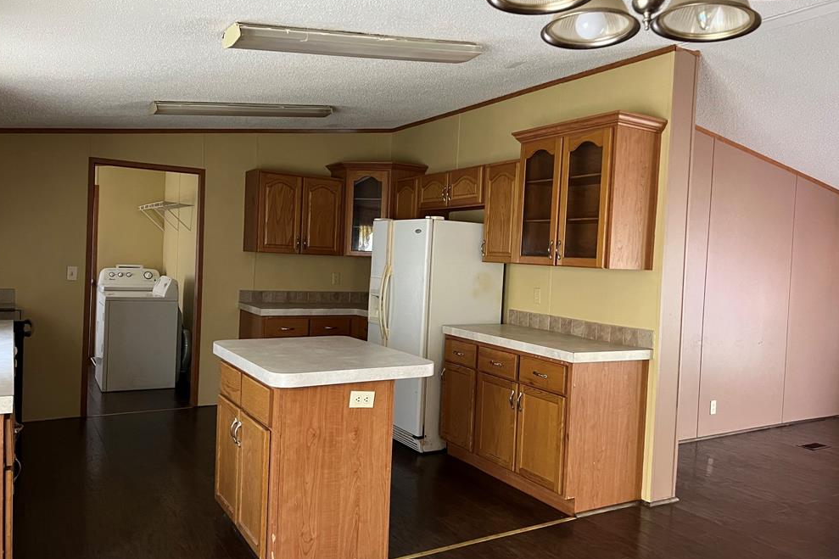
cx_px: 411
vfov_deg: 46.4
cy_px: 272
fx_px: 652
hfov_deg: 65.5
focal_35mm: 28
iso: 500
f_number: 1.5
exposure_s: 1/54
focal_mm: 5.7
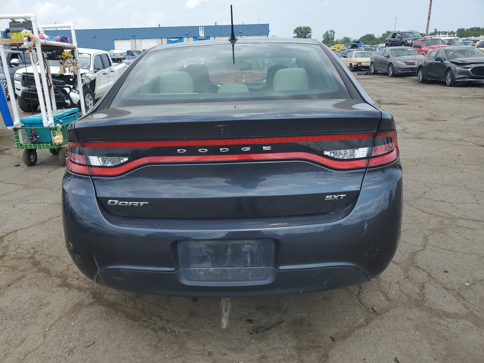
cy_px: 182
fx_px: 364
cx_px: 242
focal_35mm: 26
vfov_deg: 53.1
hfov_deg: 67.3
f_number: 1.5
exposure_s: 1/2000
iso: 50
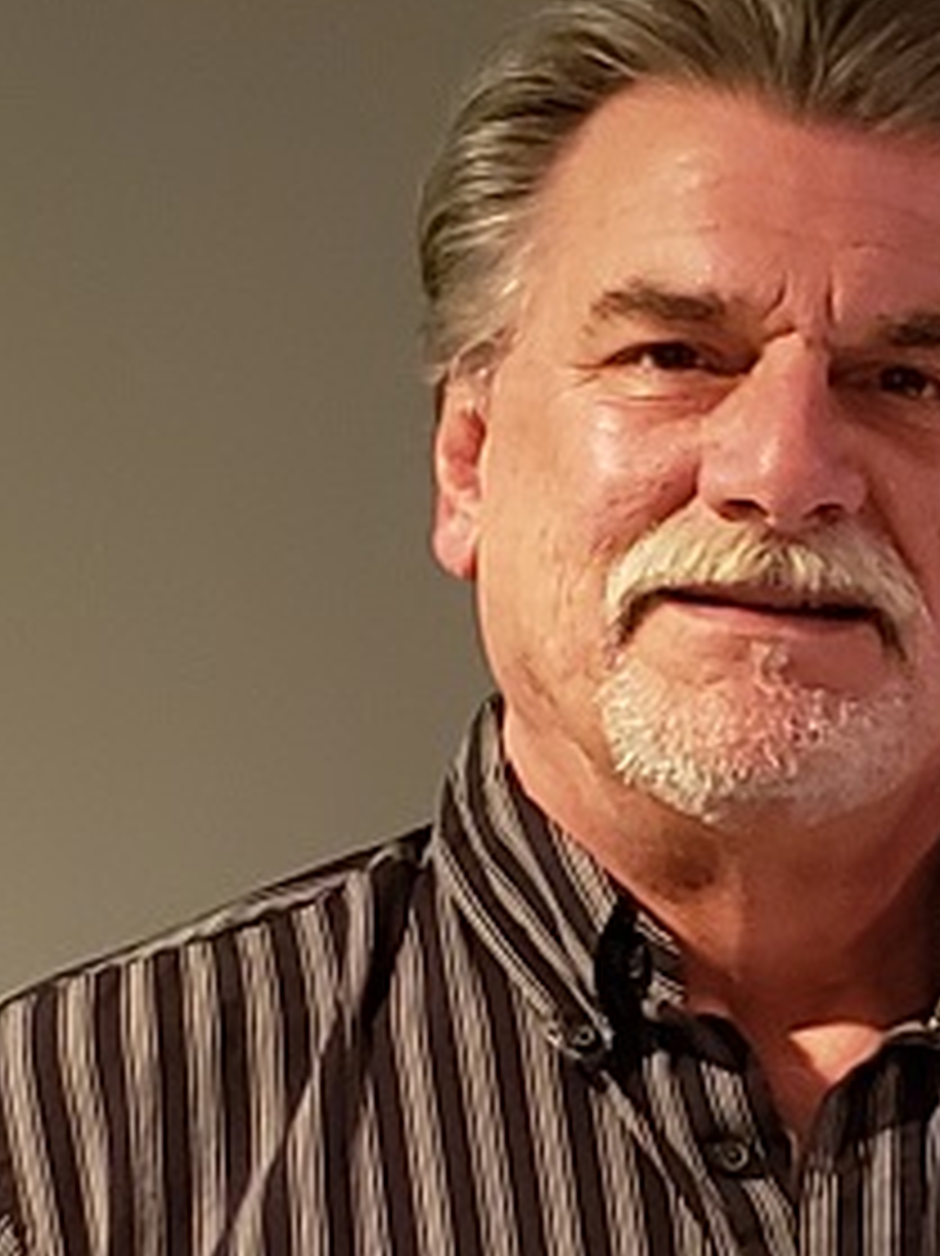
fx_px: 1522
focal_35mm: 42
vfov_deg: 44.5
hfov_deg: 33.7
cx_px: 686
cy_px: 765
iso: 250
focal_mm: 4.3
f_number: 1.5
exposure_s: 1/24
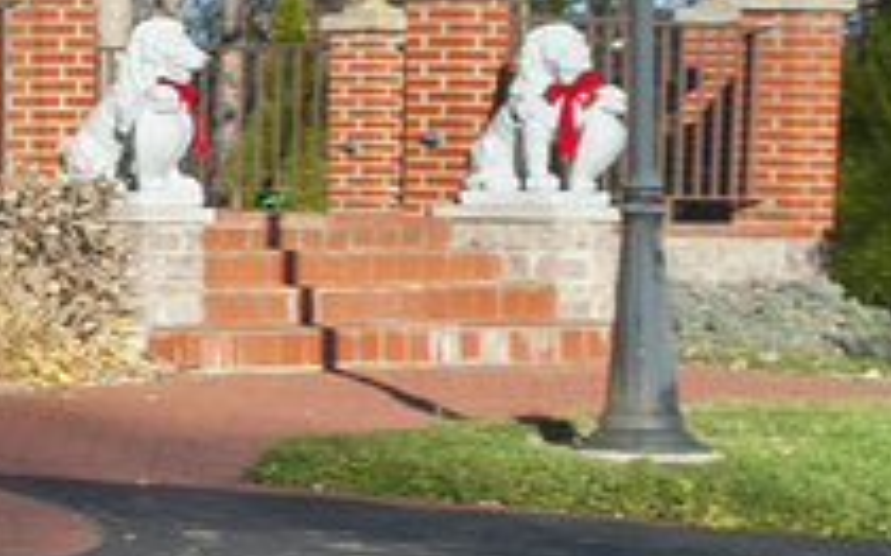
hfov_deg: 8.1
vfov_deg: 6.4
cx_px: -2361
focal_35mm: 189
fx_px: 4587
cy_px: -1057
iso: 400
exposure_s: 1/500
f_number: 8
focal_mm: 24
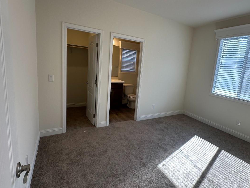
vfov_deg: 68.6
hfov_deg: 84.4
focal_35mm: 19
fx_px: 137
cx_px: 137
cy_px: 86
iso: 50
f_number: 2.2
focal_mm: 2.22
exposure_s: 1/120
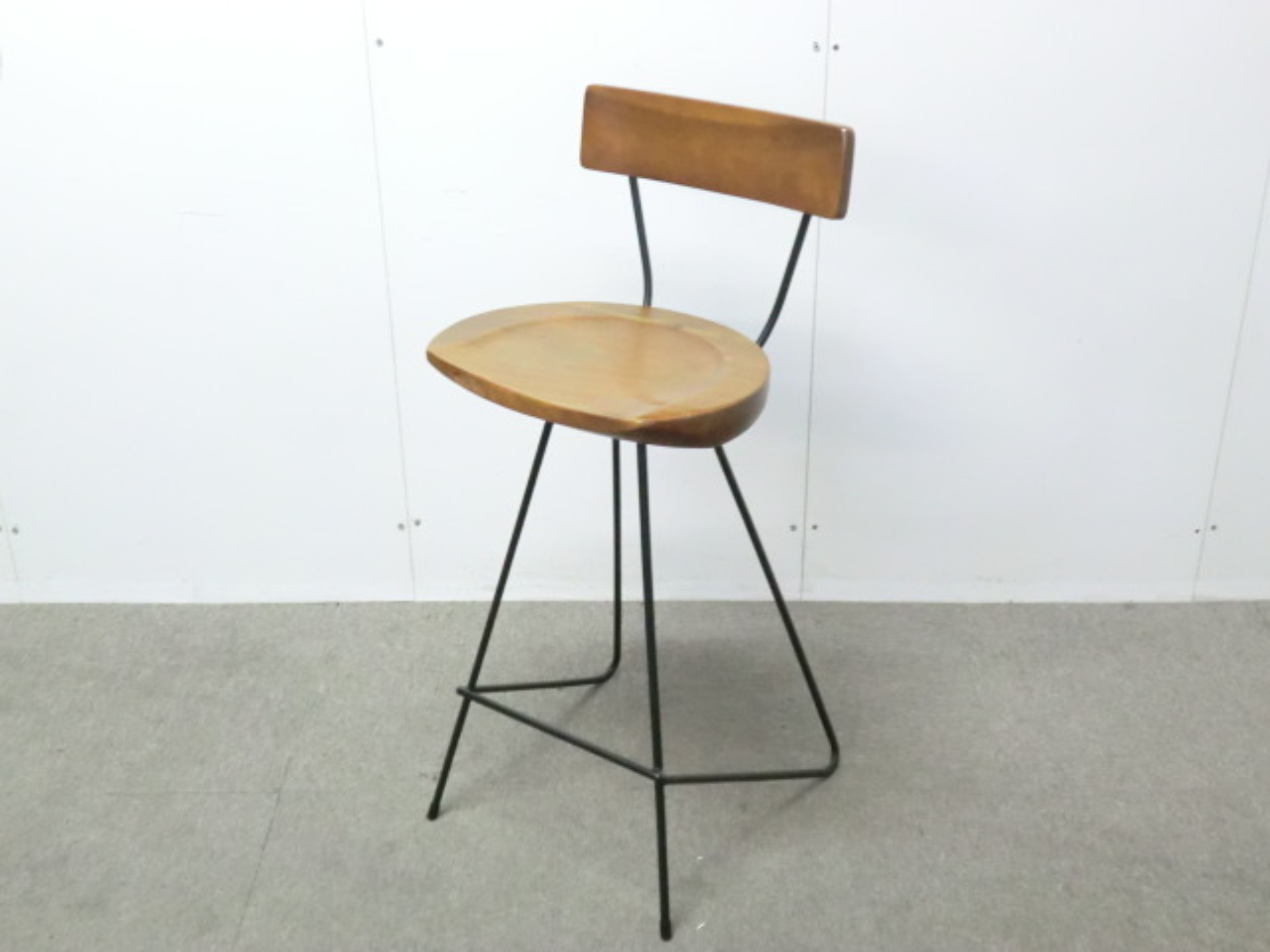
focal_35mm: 45
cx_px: 635
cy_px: 476
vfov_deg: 32.2
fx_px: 1651
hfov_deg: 42.1
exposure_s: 1/25
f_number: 4.3
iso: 800
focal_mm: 8.2
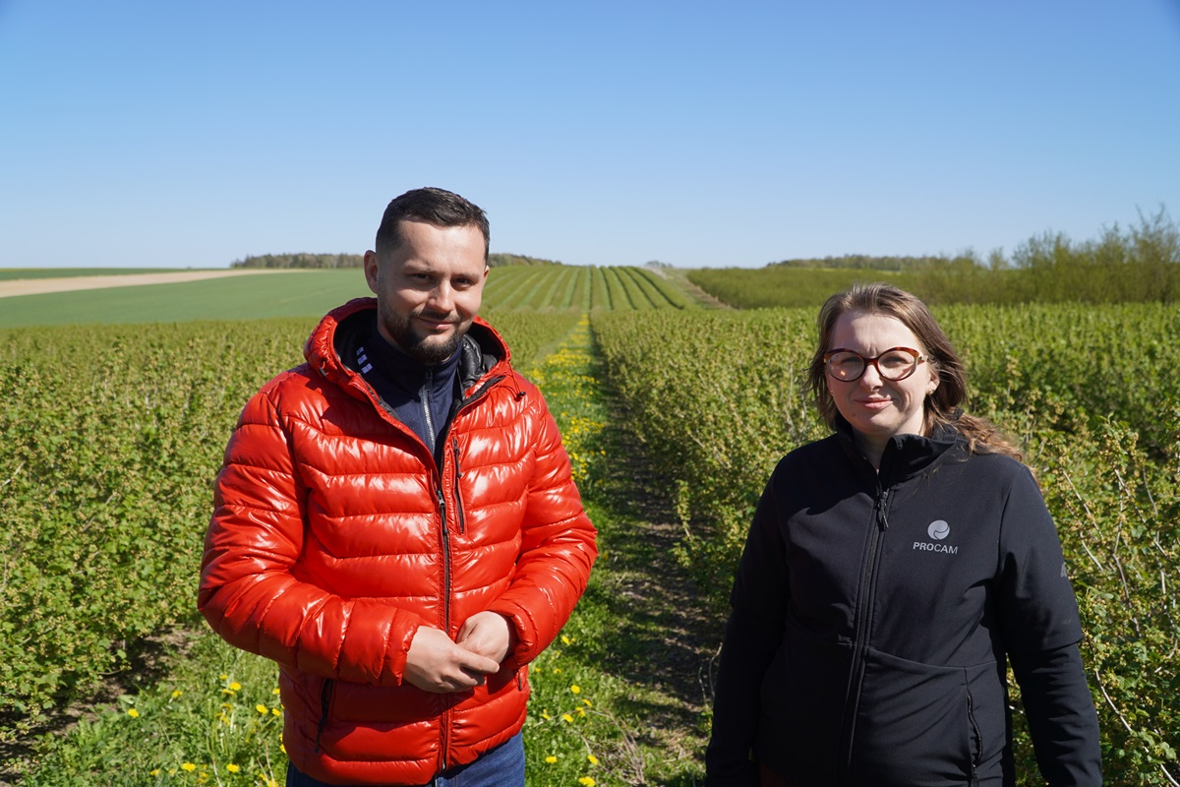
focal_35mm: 33
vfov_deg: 40.0
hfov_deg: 57.2
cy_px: 394
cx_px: 590
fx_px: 1082
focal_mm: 22
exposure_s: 1/800
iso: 100
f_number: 5
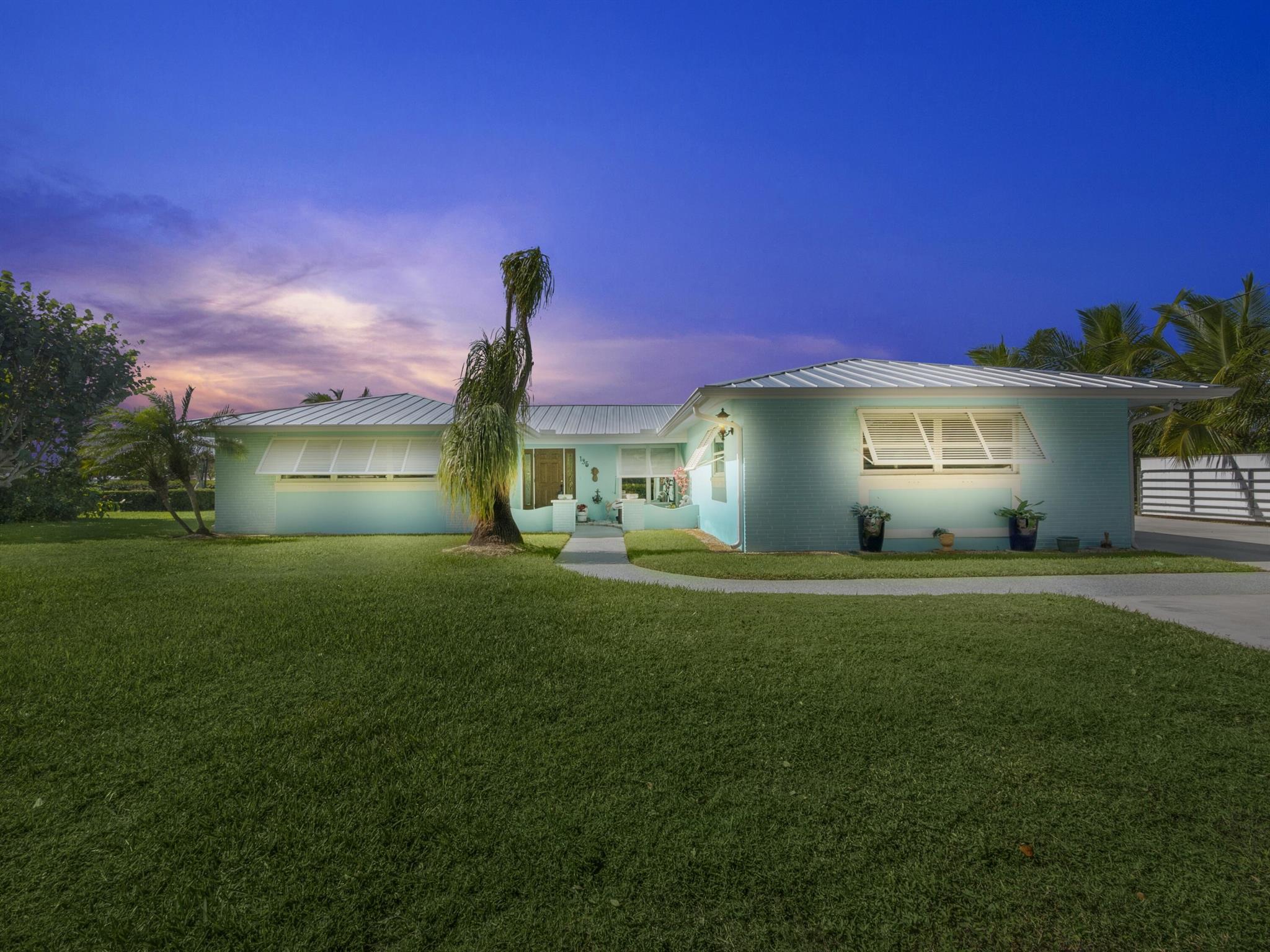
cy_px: 476
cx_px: 635
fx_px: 514
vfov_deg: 85.7
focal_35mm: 14
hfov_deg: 102.1
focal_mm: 7
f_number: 9
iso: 200
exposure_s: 1/500
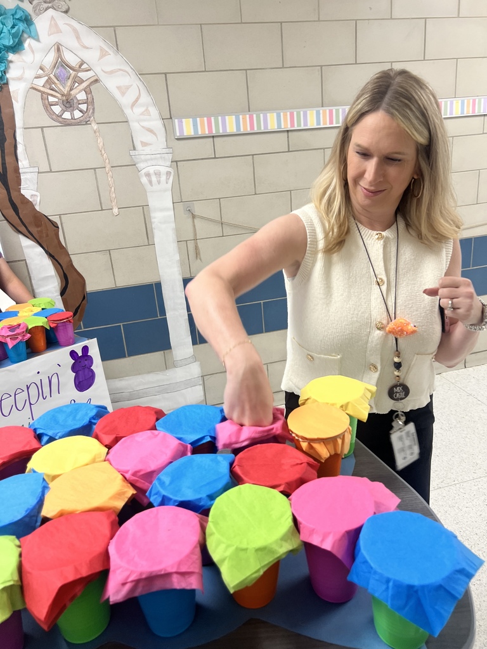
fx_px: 488
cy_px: 324
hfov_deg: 53.1
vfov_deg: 67.3
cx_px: 244
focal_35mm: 26
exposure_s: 1/60
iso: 64
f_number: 1.5
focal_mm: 5.7
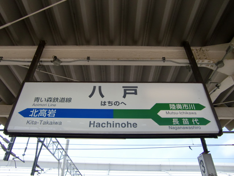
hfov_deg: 63.4
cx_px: 117
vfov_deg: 49.7
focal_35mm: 28
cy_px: 88
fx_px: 189
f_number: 2.6
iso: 64
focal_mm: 4.9
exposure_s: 1/800
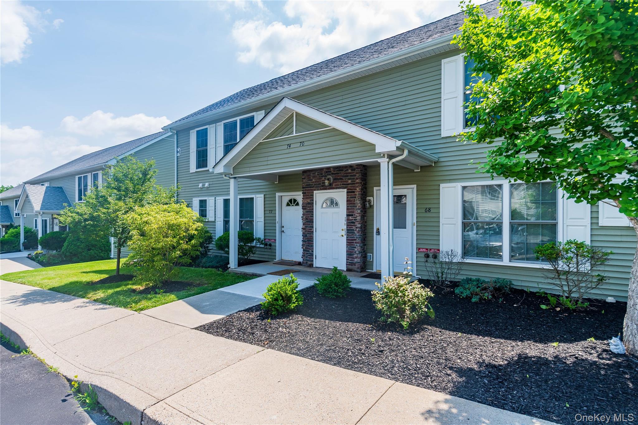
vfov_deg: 70.4
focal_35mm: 17
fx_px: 301
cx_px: 319
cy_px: 212
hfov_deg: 93.3
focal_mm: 11.5
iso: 100
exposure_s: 1/200
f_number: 7.1
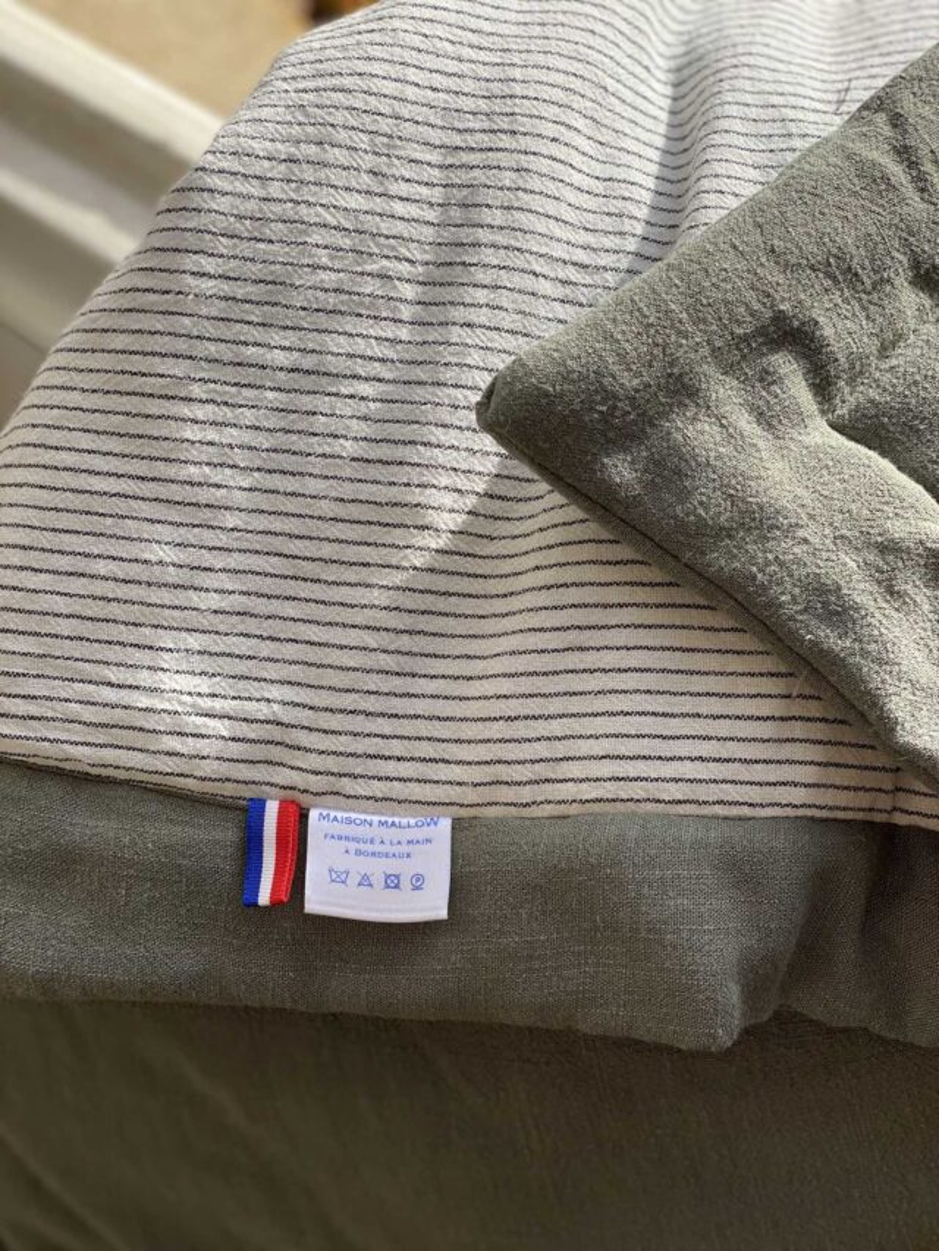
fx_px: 1880
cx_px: 470
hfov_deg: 28.0
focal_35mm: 52
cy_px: 626
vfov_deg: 36.8
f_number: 2
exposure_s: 1/666
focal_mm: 6
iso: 20
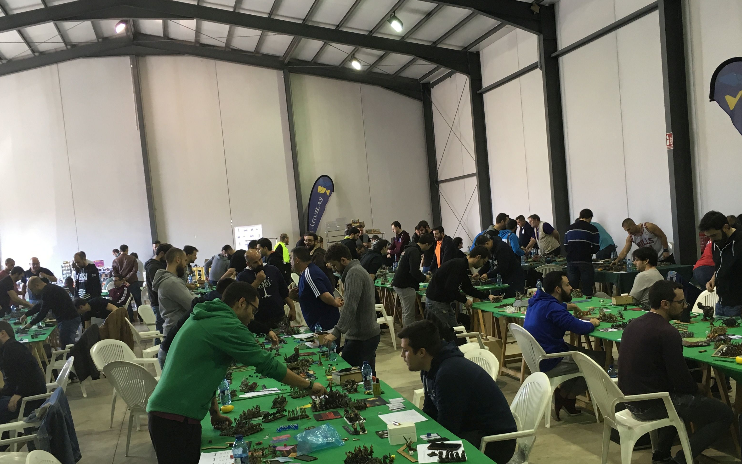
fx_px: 809
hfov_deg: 49.3
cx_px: 386
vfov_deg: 31.9
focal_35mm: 40
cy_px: 269
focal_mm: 4.15
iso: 80
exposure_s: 1/33
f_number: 2.2
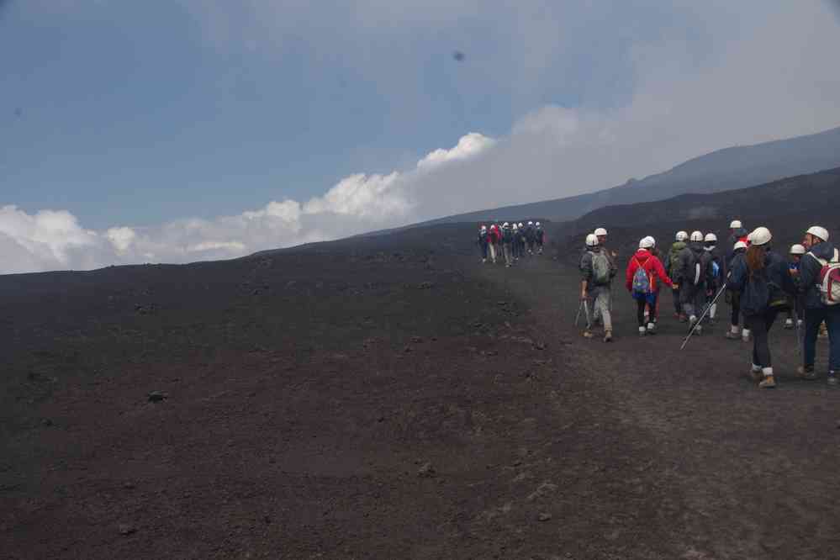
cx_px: 420
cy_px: 280
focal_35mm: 43
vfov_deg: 31.2
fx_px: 1003
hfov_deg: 45.4
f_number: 11
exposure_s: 1/100
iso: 200
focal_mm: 29.4
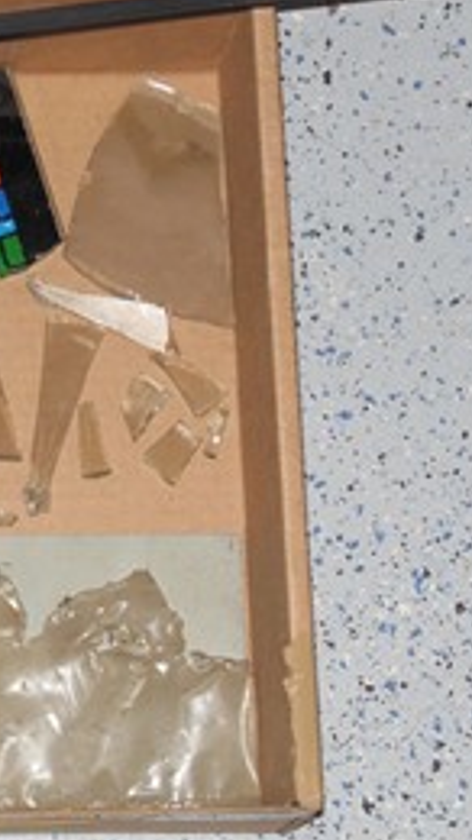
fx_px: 2763
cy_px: 375
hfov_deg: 9.6
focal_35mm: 124
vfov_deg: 17.3
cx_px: -155
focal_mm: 11.7
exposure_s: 1/60
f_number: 4.3
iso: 200
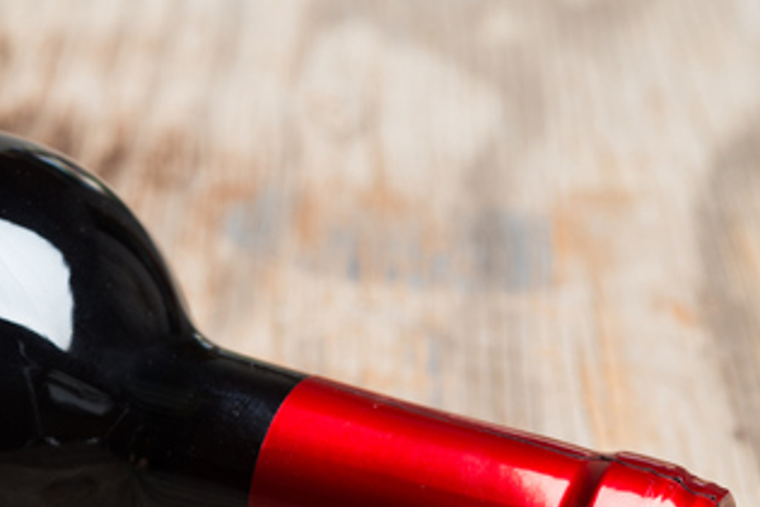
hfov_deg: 14.6
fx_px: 2913
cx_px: -43
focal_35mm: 138
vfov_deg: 9.8
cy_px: 564
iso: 100
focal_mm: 60
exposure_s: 1/125
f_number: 7.1
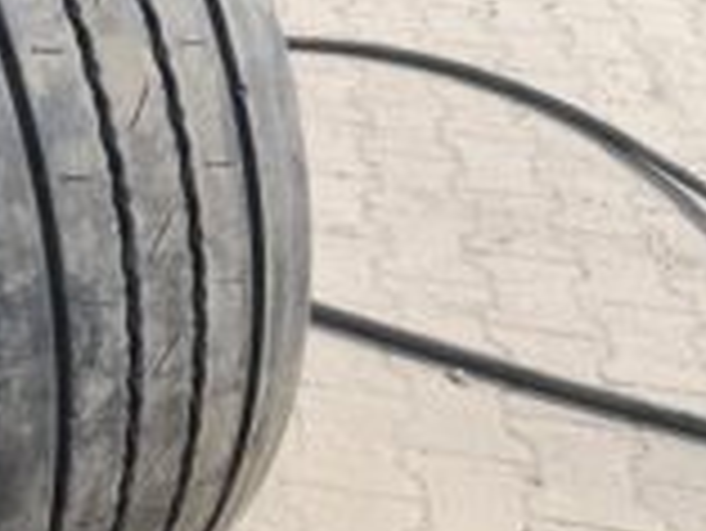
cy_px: 169
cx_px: -81
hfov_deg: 25.3
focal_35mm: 71
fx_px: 1449
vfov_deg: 20.7
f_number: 1.8
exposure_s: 1/991
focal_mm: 4.25
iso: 25
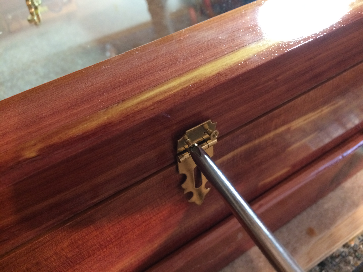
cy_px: 136
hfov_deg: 61.7
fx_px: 304
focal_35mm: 29
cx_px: 182
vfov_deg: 48.2
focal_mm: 4.15
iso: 320
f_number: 2.2
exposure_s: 1/24
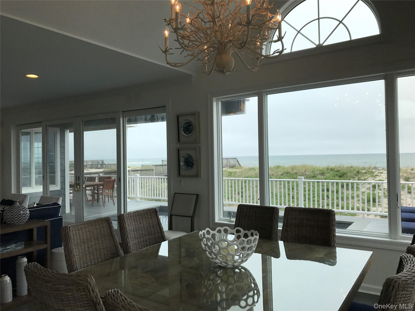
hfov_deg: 63.4
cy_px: 156
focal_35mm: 28
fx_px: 336
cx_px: 208
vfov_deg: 49.7
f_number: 1.8
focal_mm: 3.99
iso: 20
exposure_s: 1/1168
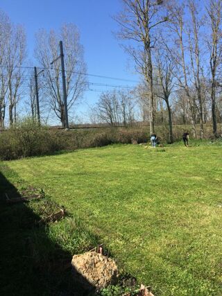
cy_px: 148
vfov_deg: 61.7
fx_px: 248
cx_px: 111
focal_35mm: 29
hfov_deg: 48.2
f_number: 2.2
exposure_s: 1/1582
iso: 32
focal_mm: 4.15
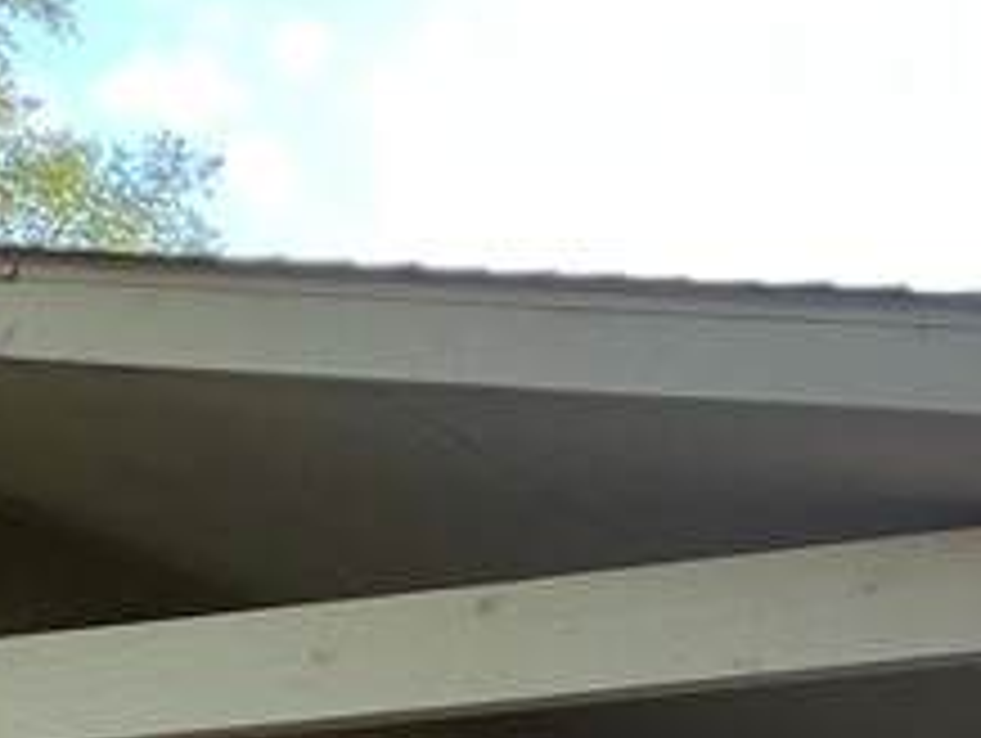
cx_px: 1814
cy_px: 1390
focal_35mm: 61
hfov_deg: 20.7
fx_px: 1731
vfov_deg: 18.1
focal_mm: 1.57
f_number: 1.8
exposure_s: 1/162
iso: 32
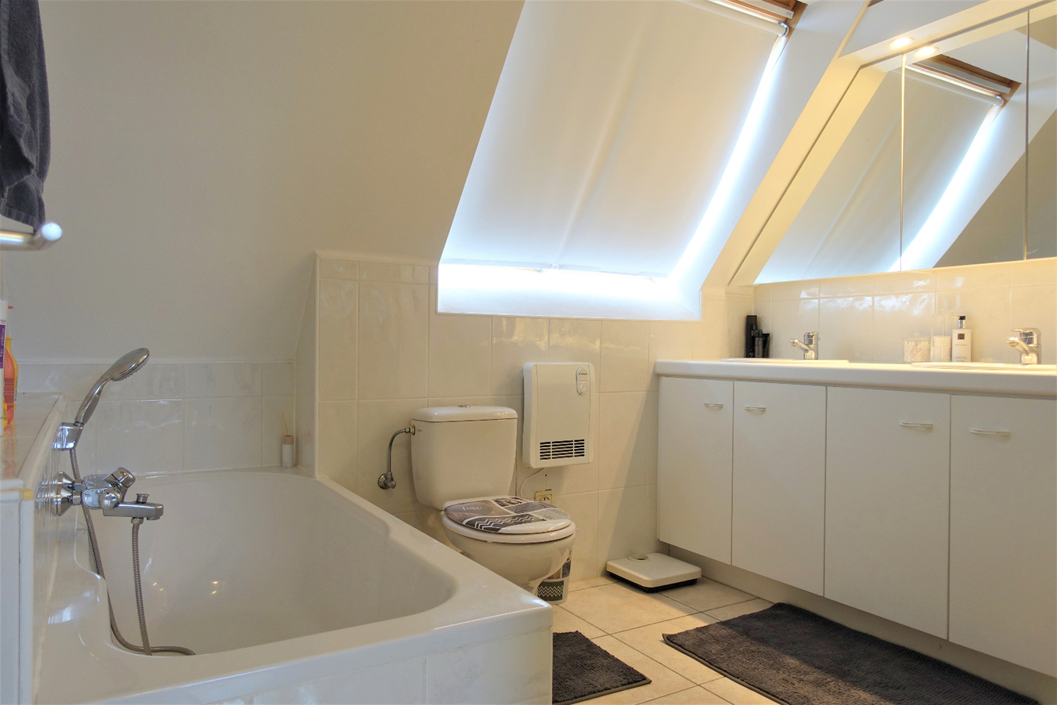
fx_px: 705
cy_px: 352
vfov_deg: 53.1
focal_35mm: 24
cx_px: 528
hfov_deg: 73.7
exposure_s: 1/30
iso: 125
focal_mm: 8.8
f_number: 2.2
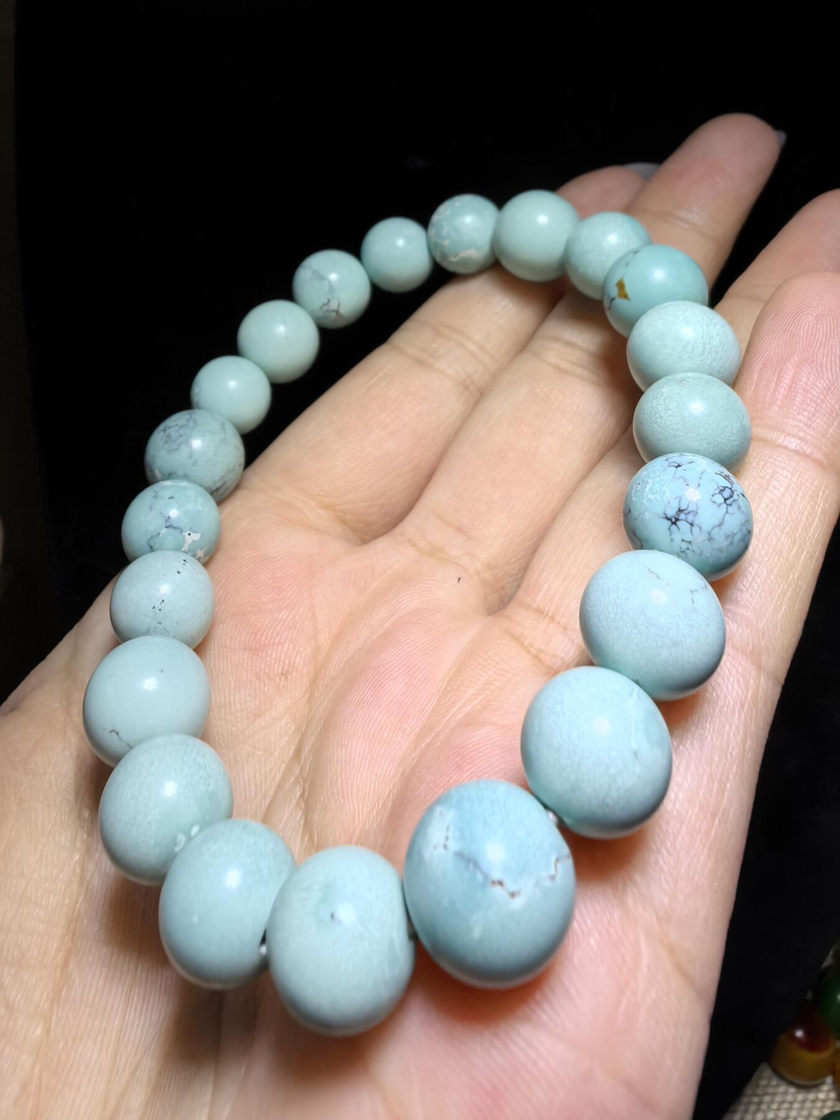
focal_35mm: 27
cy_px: 560
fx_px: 874
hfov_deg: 51.4
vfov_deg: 65.3
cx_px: 420
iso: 160
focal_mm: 1.95
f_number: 2.2
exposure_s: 1/768
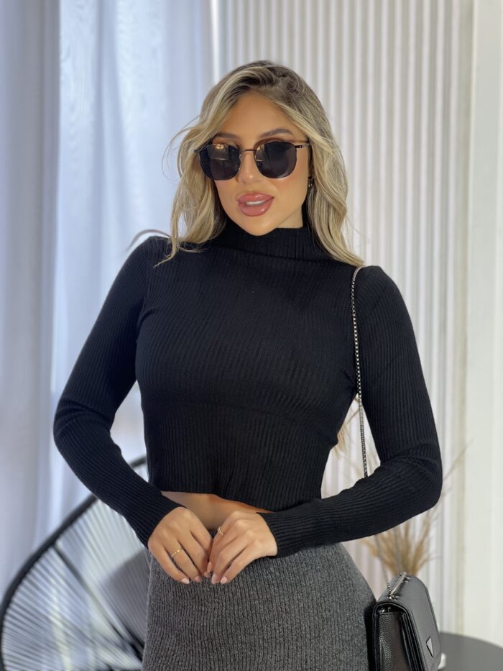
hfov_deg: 19.1
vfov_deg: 25.3
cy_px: 336
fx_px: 1491
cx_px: 252
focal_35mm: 77
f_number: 2.8
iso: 200
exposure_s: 1/120
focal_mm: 9
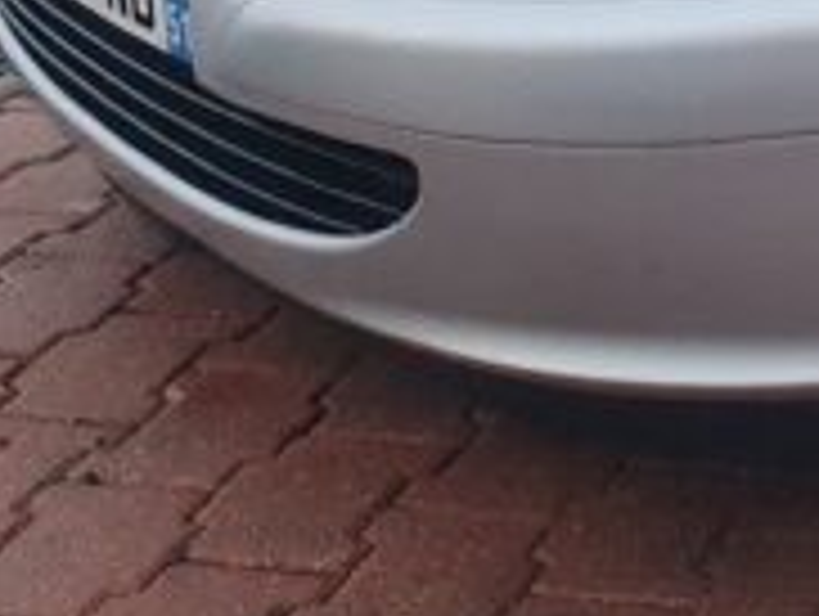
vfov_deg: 12.4
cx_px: 1395
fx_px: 2701
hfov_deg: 15.3
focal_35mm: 114
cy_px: -283
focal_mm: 4.32
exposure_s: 1/100
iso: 320
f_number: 2.4
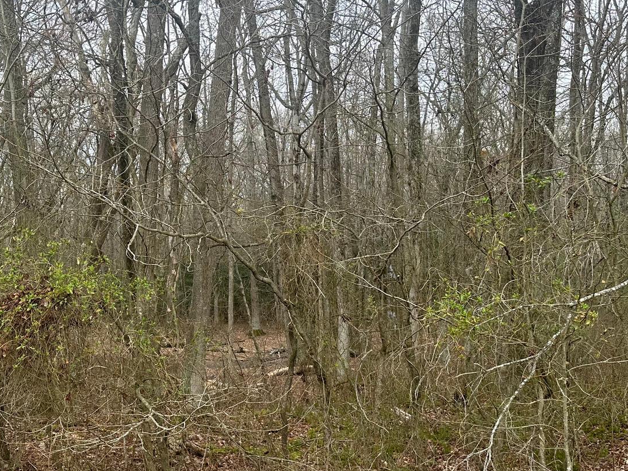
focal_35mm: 45
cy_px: 302
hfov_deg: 42.0
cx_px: 280
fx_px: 816
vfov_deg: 32.0
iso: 80
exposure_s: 1/822
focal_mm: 6.86
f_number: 1.78
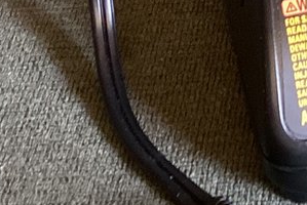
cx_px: 467
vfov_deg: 7.7
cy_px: -324
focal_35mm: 163
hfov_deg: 12.0
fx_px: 1391
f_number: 2.4
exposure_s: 1/60
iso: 125
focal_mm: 3.3
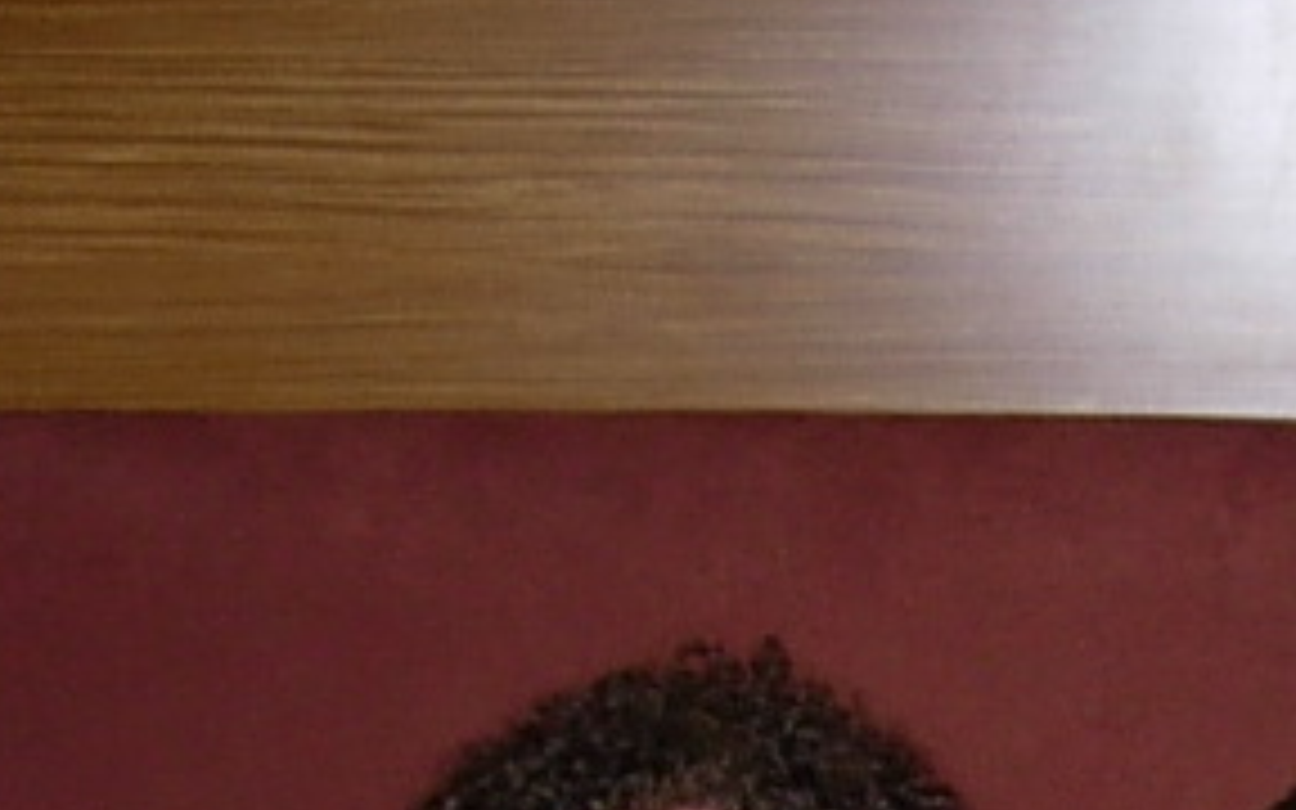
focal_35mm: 143
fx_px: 5051
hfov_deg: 14.3
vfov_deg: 8.9
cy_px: 1305
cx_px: 1372
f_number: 2.8
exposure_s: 1/64
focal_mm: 7.8
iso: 79
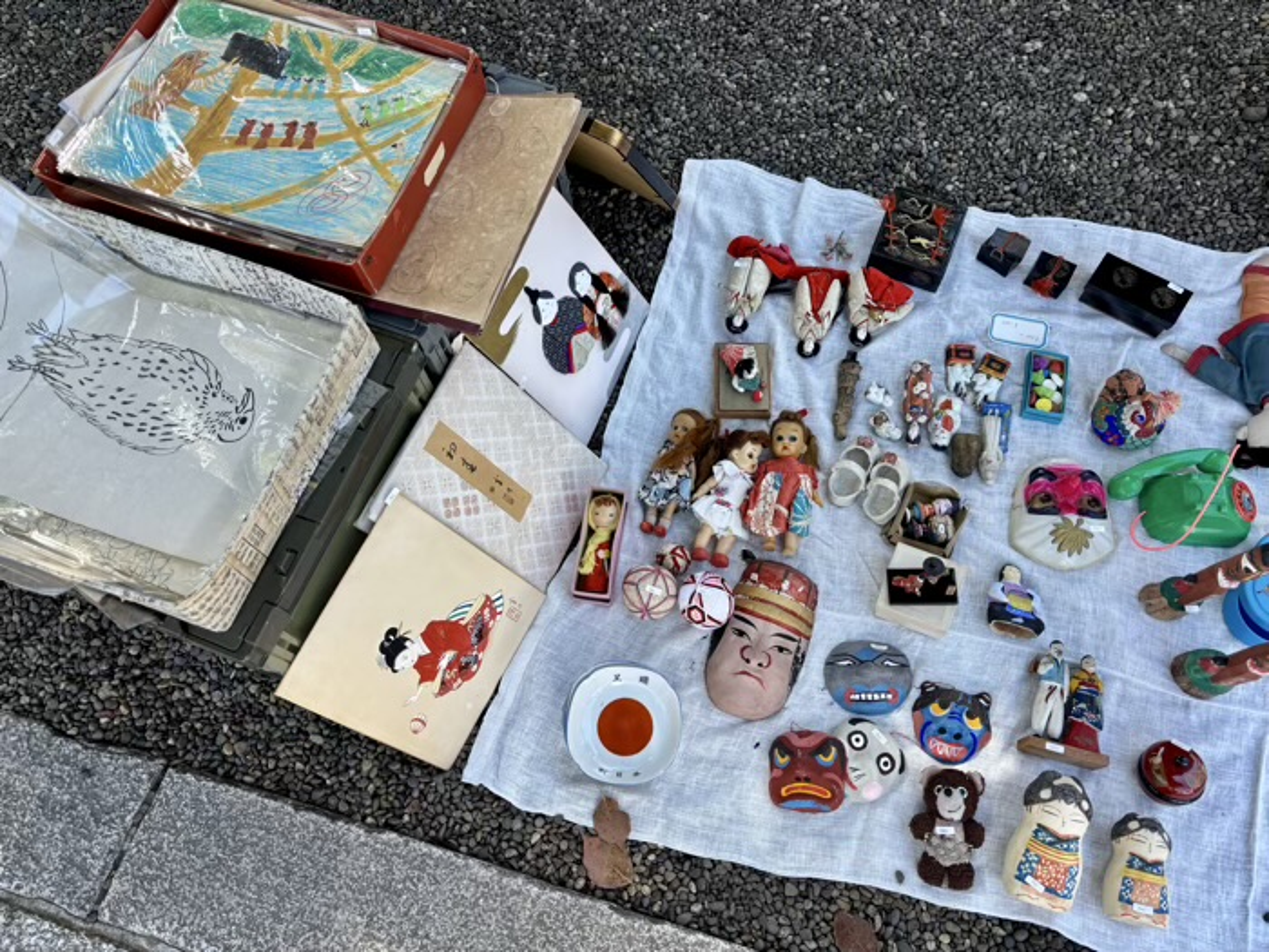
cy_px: 476
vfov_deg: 53.1
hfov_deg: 67.3
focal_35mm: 26
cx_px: 634
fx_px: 953
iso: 50
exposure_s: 1/334
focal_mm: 5.96
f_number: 1.6
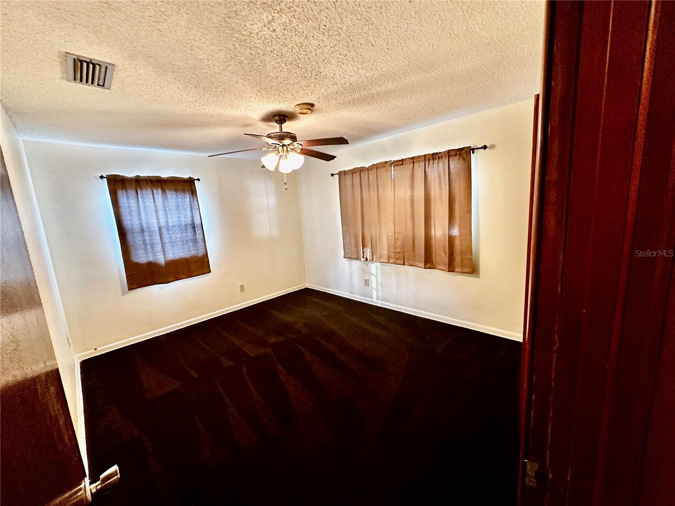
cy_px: 253
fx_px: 273
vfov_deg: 85.7
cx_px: 338
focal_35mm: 14
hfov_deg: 102.1
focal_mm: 2.22
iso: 500
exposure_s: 1/60
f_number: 2.2
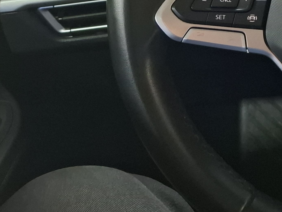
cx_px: 406
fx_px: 554
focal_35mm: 68
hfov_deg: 23.6
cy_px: -26
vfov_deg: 20.5
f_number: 1.8
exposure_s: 1/25
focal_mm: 5.54
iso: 1000
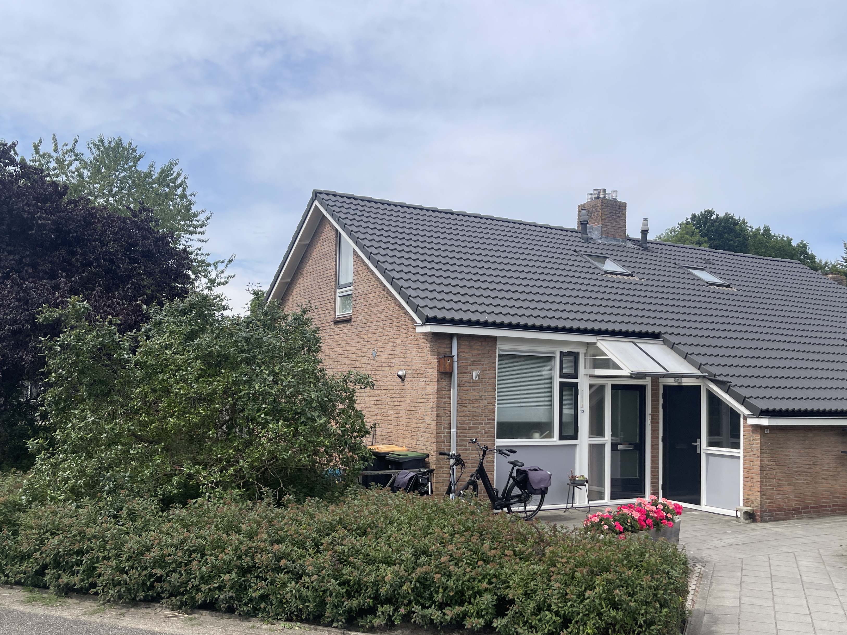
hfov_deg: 58.3
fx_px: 759
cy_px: 364
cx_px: 446
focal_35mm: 31
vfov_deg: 45.3
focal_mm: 5.1
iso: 32
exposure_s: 1/3344
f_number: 1.6
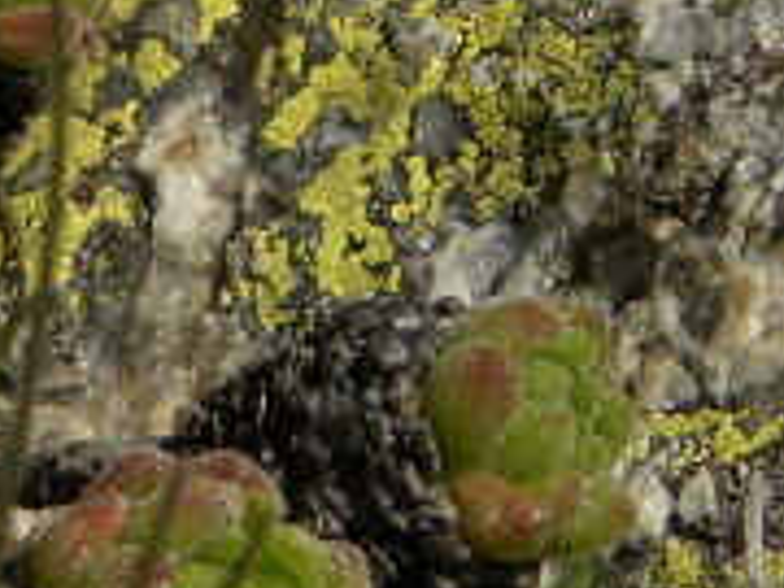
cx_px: -889
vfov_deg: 5.0
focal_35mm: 294
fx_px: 6659
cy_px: -70
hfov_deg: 6.5
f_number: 6.3
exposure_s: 1/640
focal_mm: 11.8
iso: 64
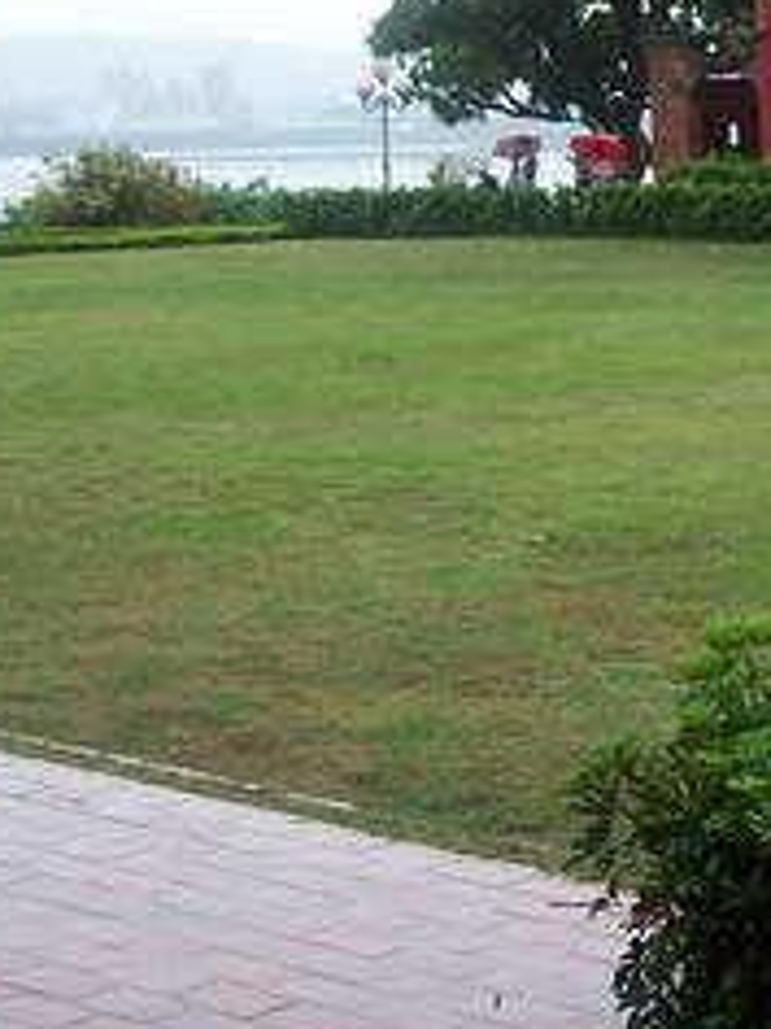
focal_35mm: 103
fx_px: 3059
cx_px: 1194
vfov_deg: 19.0
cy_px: 323
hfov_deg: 13.5
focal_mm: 6.3
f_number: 2.8
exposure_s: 1/45
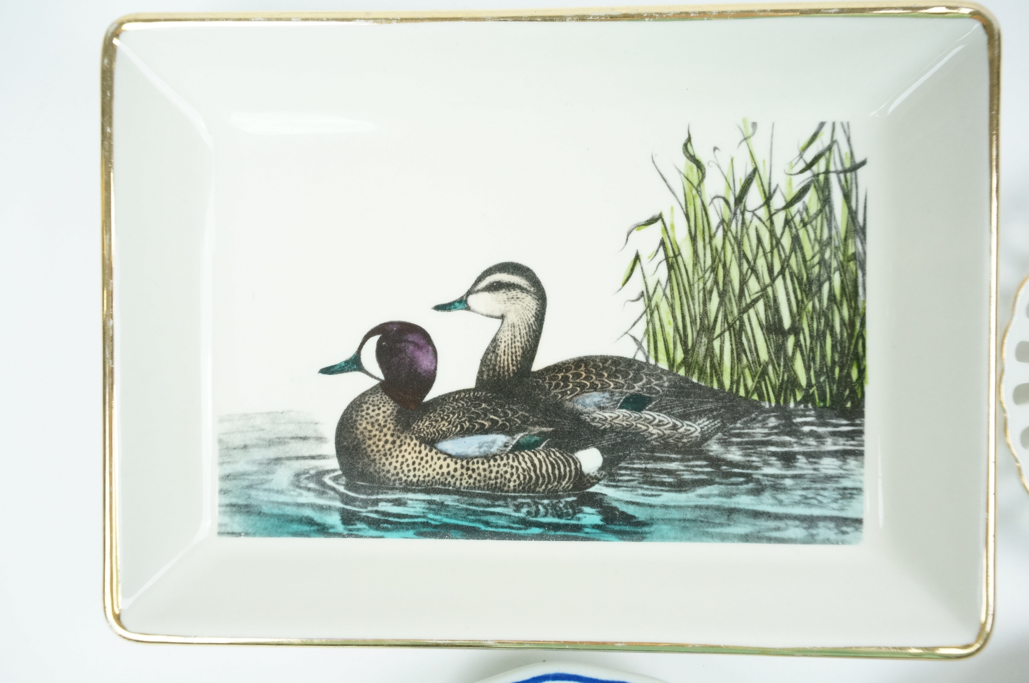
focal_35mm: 30
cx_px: 514
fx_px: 856
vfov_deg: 43.5
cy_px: 342
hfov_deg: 62.0
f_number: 8
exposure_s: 1/60
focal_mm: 20
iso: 1250
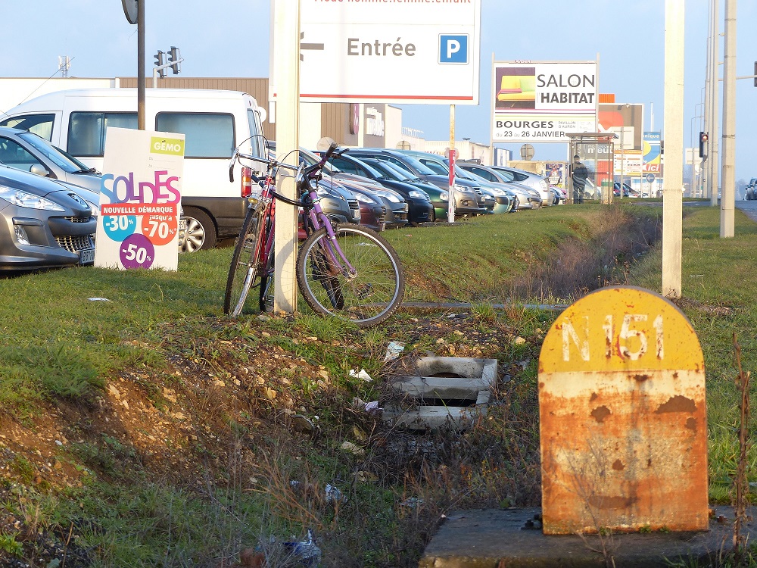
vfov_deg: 12.5
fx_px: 2602
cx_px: 378
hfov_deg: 16.6
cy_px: 284
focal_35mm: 119
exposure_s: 1/125
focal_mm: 21.4
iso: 100
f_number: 3.5
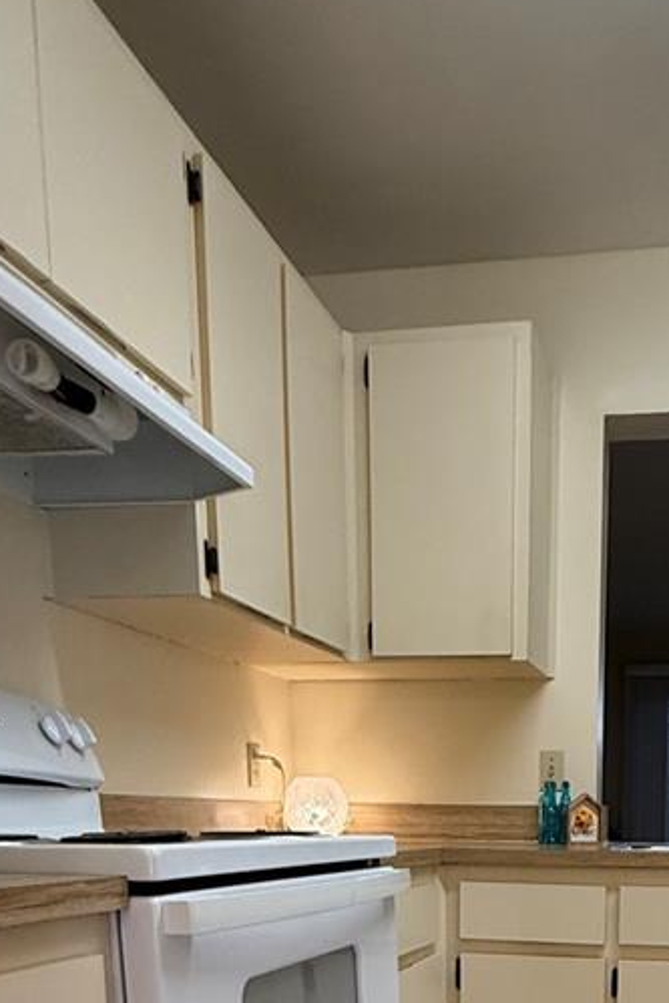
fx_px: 975
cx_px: 559
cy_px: 987
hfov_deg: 36.3
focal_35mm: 35
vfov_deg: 46.3
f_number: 2.2
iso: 250
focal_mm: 2.22
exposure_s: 1/120
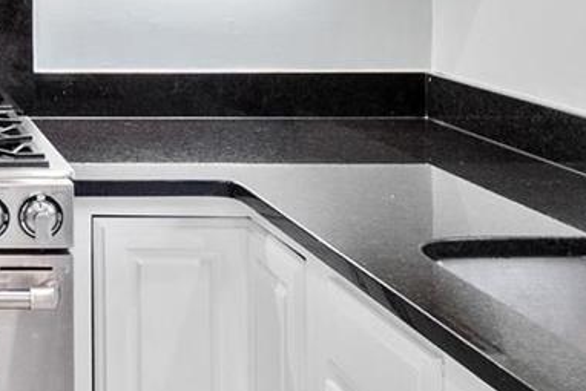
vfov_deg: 19.5
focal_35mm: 67
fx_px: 1091
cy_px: -32
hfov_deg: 26.4
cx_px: -133
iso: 400
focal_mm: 8
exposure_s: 1/8
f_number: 6.3
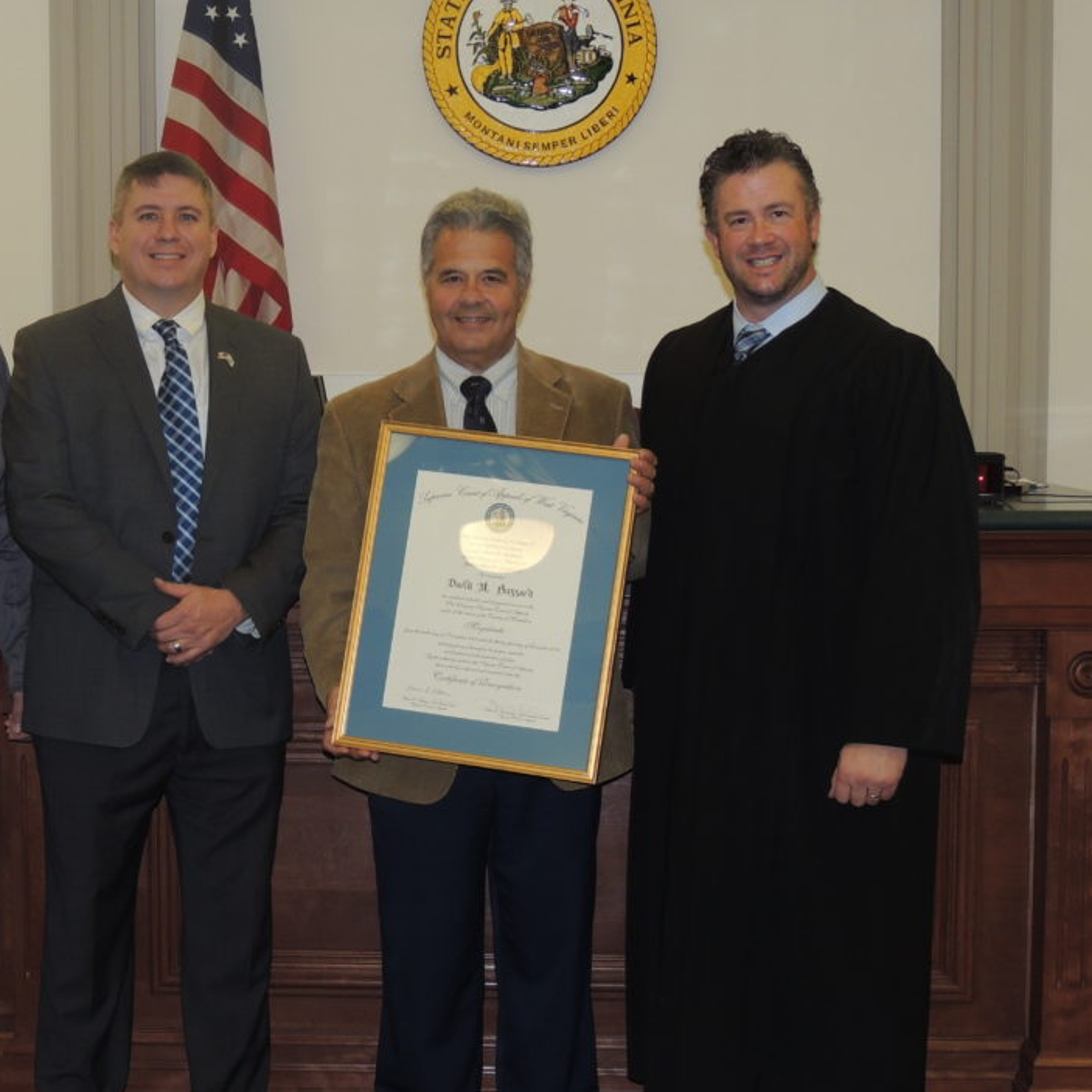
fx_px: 2320
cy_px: 569
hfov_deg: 26.3
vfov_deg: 26.5
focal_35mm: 65
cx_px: 336
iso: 200
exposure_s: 1/30
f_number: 3.5
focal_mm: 8.3
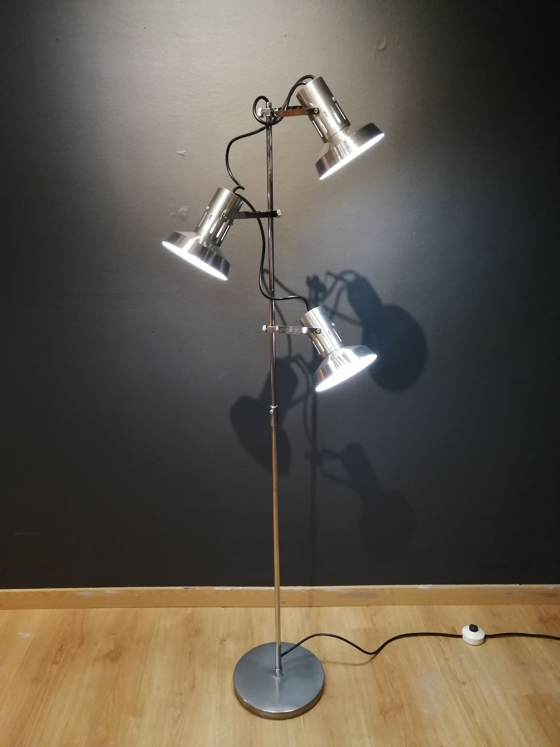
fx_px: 582
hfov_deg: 51.4
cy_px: 374
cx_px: 280
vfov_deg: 65.3
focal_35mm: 27
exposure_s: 1/33.3
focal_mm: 3.95
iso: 320
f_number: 1.8
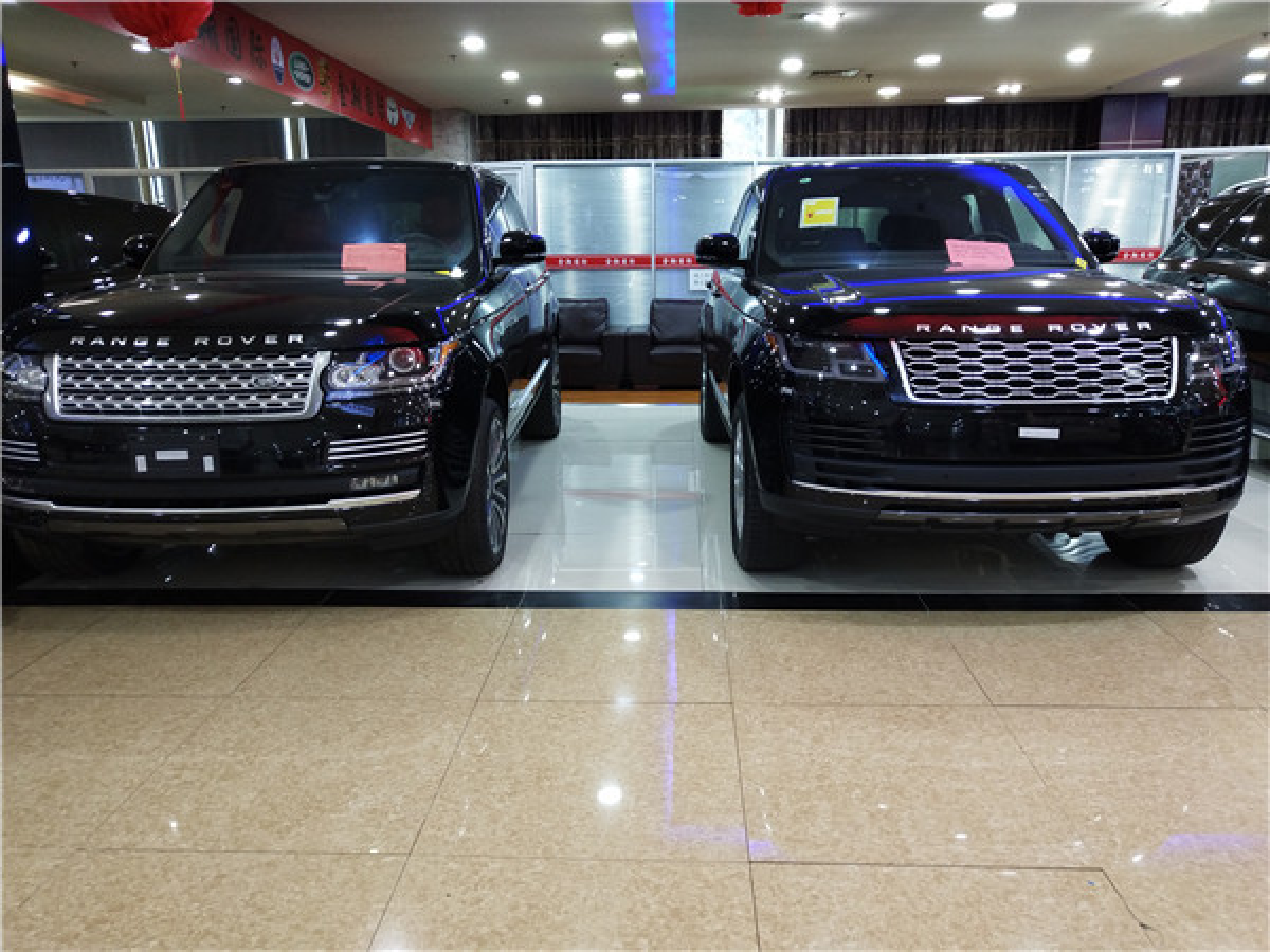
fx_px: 1101
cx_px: 635
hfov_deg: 60.0
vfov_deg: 46.8
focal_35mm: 30
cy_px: 476
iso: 221
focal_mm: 3.95
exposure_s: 1/50
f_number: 1.8
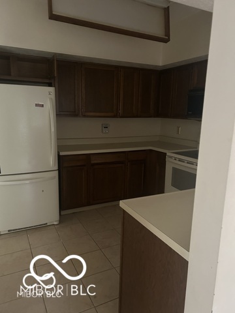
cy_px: 156
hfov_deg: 53.1
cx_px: 118
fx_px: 235
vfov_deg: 67.3
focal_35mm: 26
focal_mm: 5.7
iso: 640
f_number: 1.5
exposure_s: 1/30
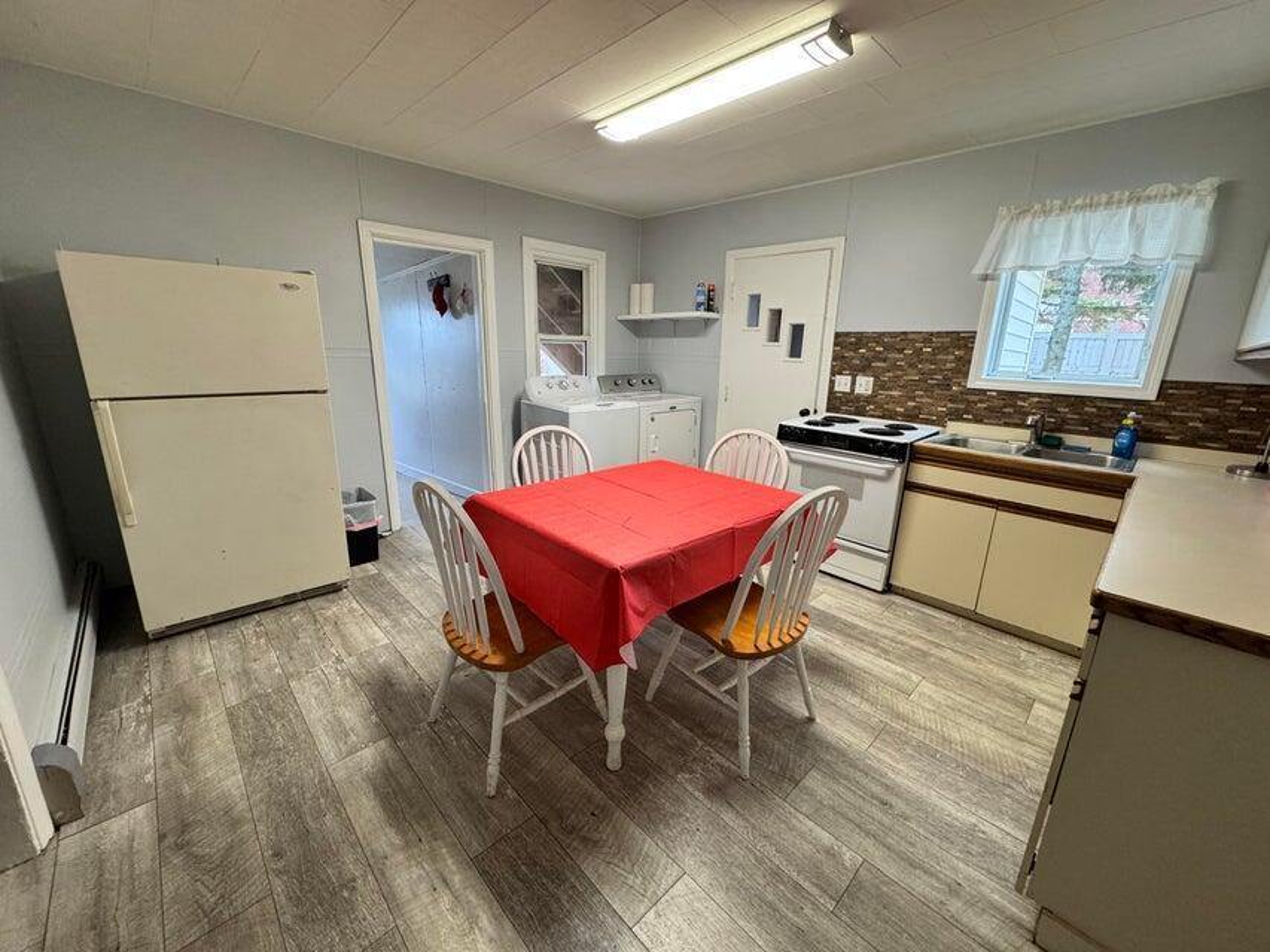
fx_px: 514
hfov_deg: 102.1
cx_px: 635
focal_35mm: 14
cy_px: 476
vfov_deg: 85.7
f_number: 2.2
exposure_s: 1/120
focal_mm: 2.22
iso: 250
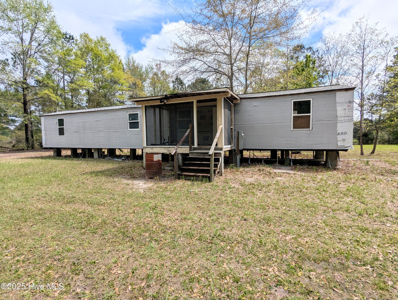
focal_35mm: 16
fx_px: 184
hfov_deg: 94.4
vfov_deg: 78.2
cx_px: 199
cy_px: 150
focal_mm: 2.35
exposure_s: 1/2114
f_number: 2.2
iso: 38
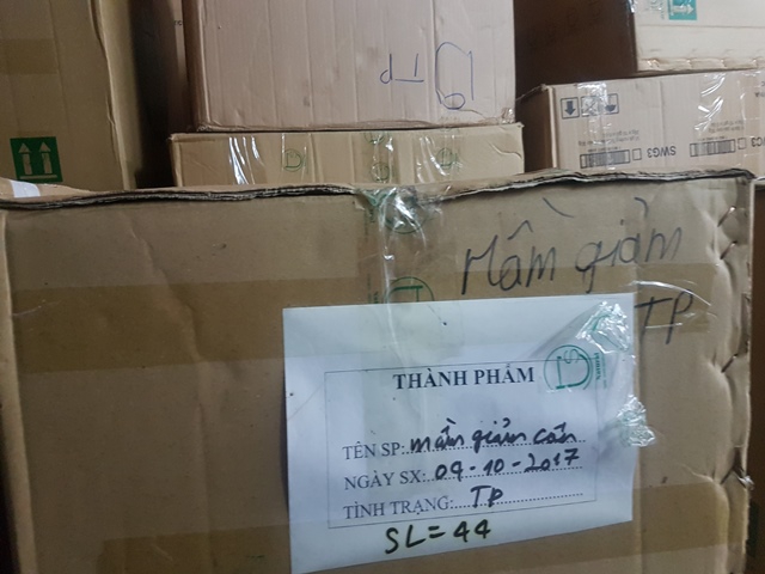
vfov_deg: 53.1
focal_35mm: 26
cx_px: 382
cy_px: 287
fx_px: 575
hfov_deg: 67.3
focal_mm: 4.2
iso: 250
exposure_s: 1/10
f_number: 1.7
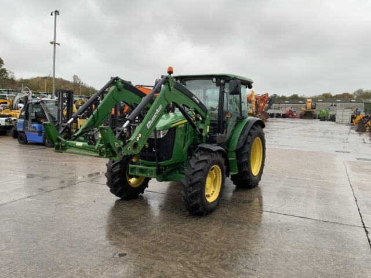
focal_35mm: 29
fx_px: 311
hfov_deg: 61.7
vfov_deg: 48.2
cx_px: 186
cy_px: 139
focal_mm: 3
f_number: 1.8
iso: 16
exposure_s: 1/163
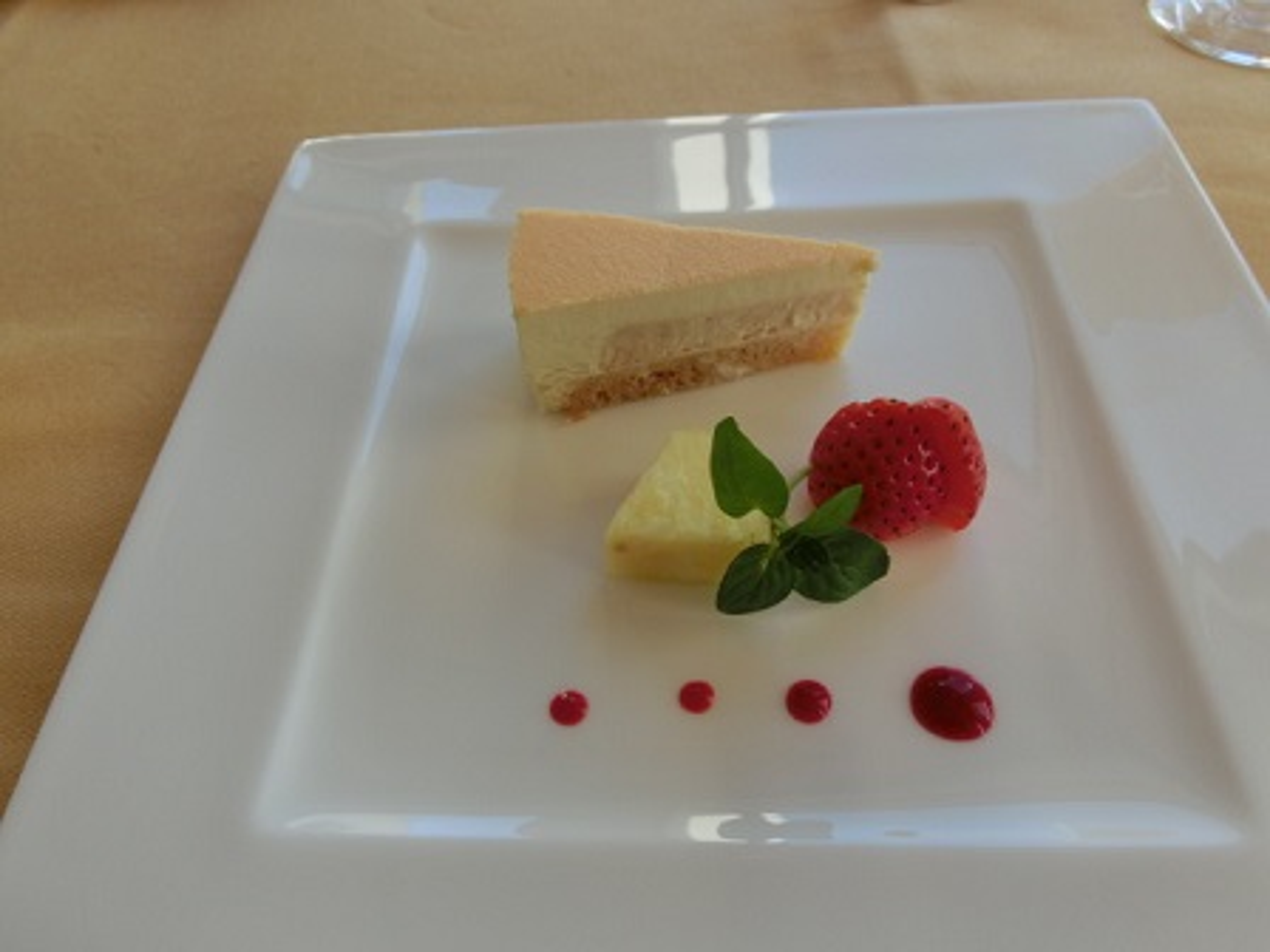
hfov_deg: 69.4
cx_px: 635
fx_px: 917
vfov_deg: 54.9
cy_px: 476
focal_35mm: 25
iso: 80
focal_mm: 4.4
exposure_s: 1/200
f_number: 3.3
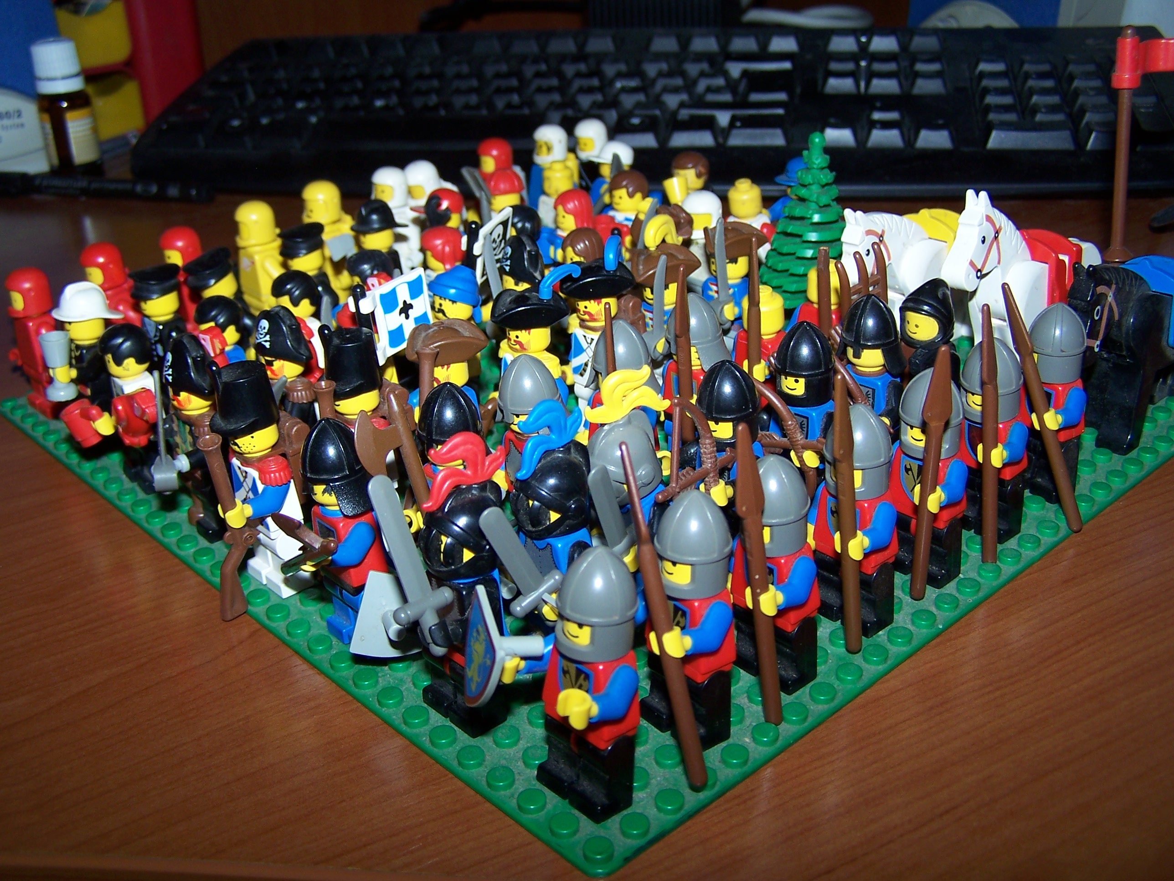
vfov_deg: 37.7
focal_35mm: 38
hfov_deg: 49.0
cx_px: 587
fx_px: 1289
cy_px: 440
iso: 80
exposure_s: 1/60
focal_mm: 6.3
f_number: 2.8
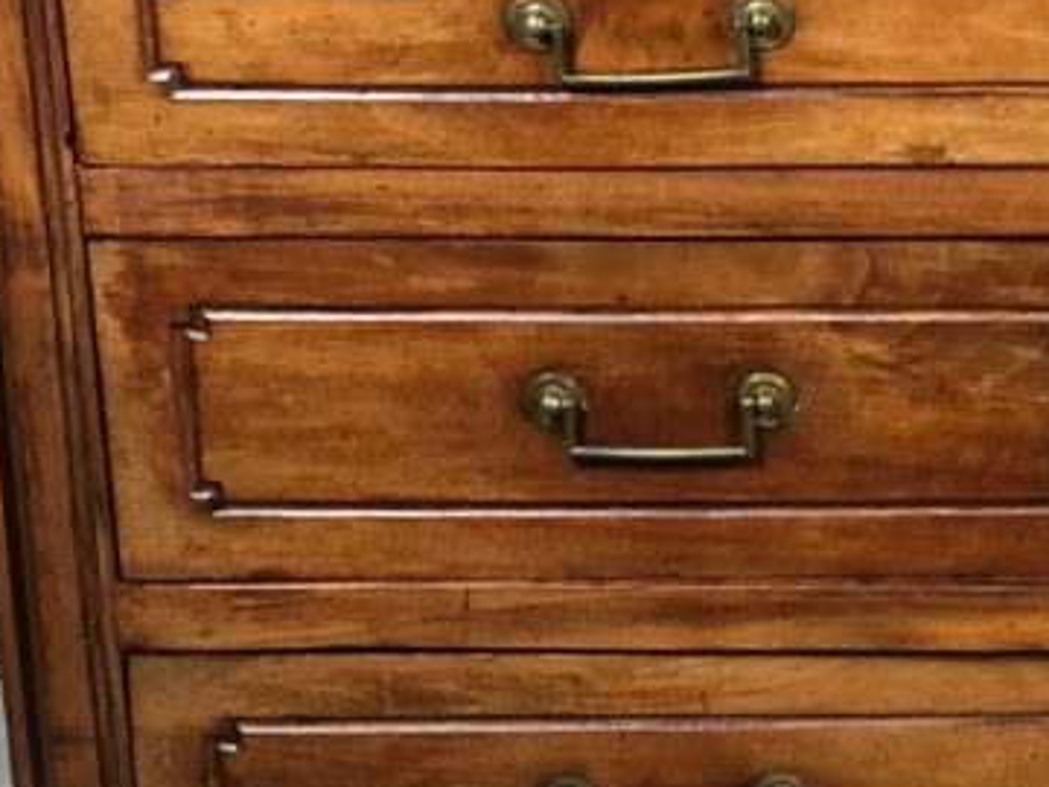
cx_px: 1308
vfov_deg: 10.0
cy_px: 294
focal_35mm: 148
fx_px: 4485
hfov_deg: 13.0
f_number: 2.4
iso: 160
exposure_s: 1/20
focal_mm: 6
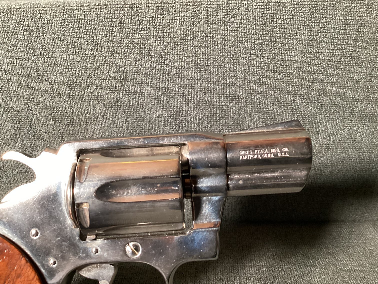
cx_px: 189
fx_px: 339
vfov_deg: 45.4
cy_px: 142
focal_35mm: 31
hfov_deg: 58.3
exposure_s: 1/30
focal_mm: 3.3
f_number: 2.4
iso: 500
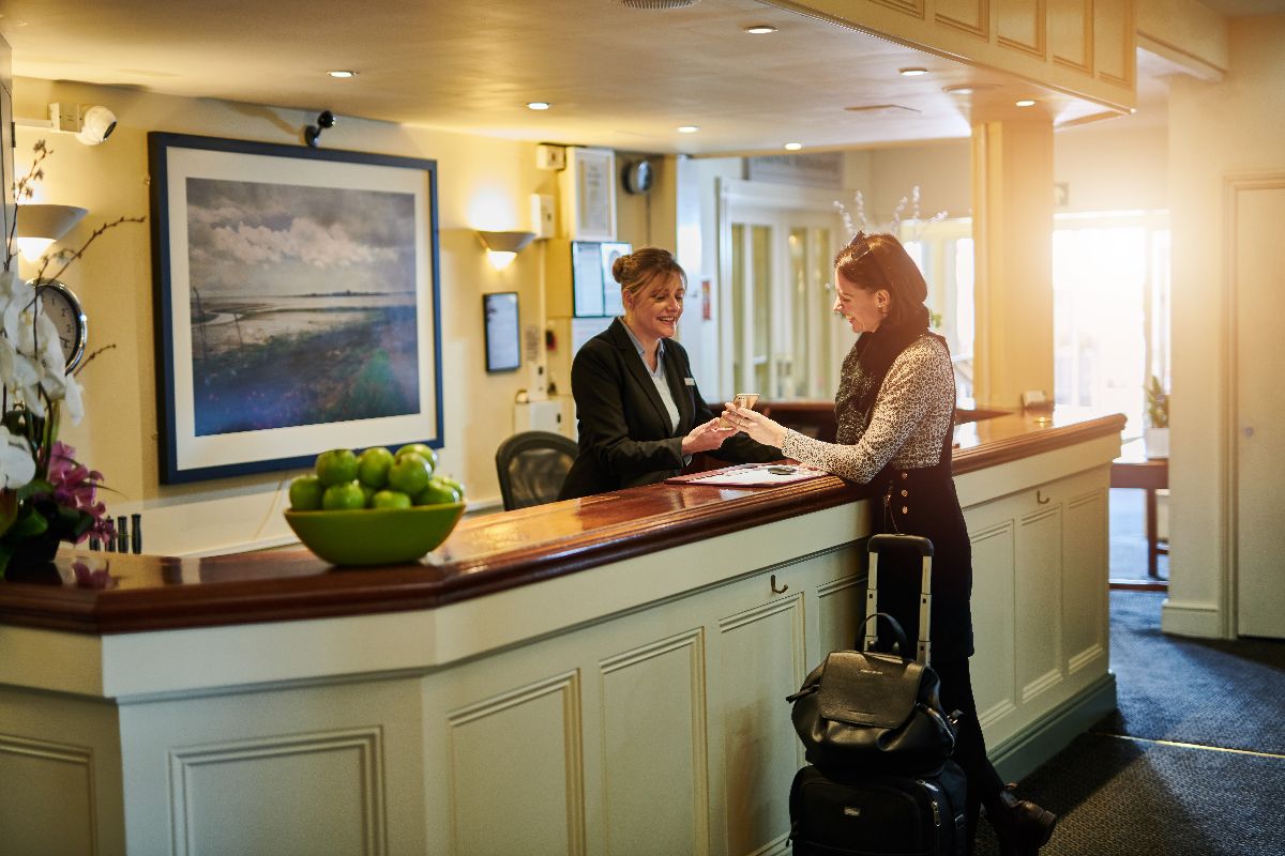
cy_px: 428
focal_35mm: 50
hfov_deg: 39.6
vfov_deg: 27.0
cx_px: 642
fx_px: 1785
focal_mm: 50
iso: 500
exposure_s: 1/80
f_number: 1.4
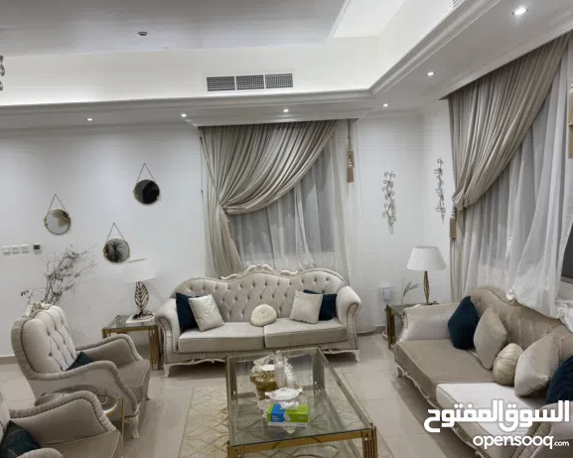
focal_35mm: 26
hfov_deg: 66.0
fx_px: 441
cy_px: 234
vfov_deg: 54.9
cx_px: 275
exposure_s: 1/121
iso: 100
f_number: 1.78
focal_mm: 6.76
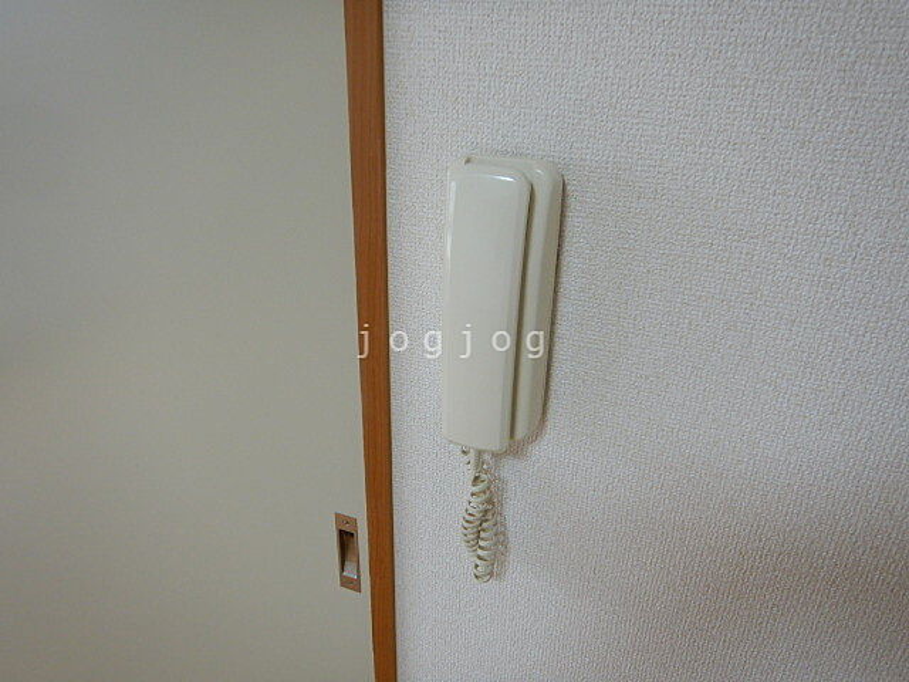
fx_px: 630
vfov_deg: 56.8
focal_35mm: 24
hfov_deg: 71.6
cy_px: 341
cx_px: 454
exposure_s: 1/30
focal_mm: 4.3
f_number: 2.8
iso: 125
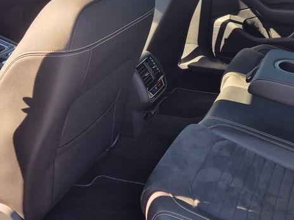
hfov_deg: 36.6
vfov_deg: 28.5
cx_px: 223
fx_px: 433
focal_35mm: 51
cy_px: 88
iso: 25
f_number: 1.8
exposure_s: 1/281
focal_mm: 5.4
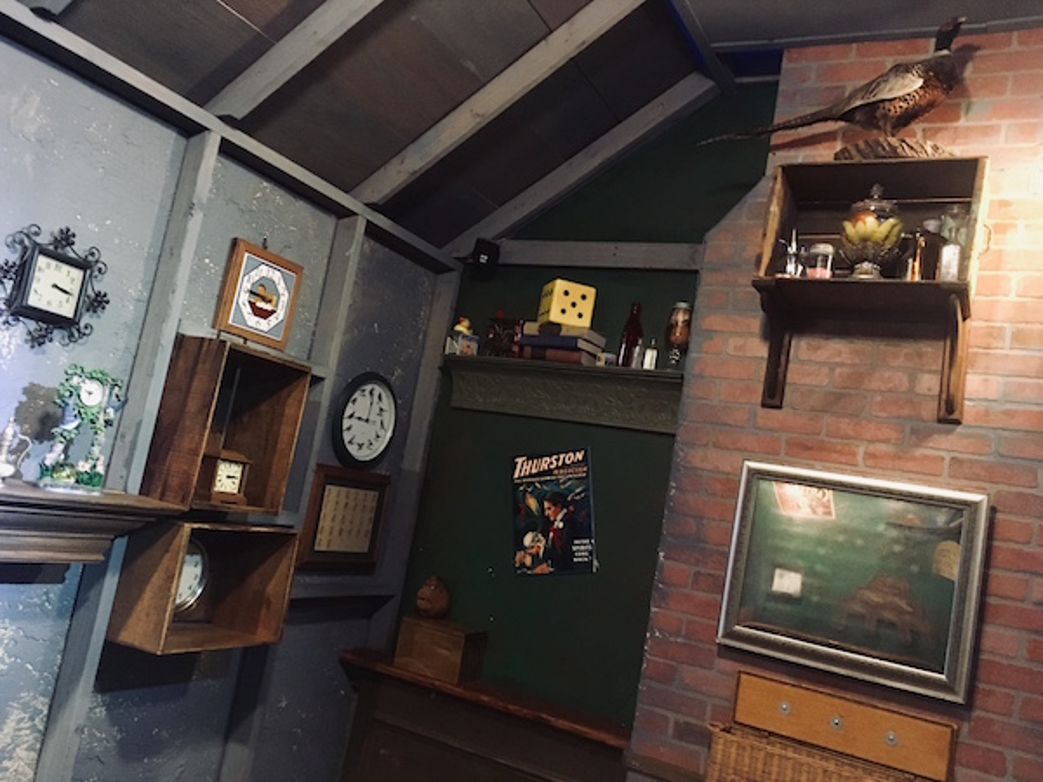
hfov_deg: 61.7
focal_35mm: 29
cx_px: 522
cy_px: 391
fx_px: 874
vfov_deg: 48.2
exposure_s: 1/15
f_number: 2.2
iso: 500
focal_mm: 4.15
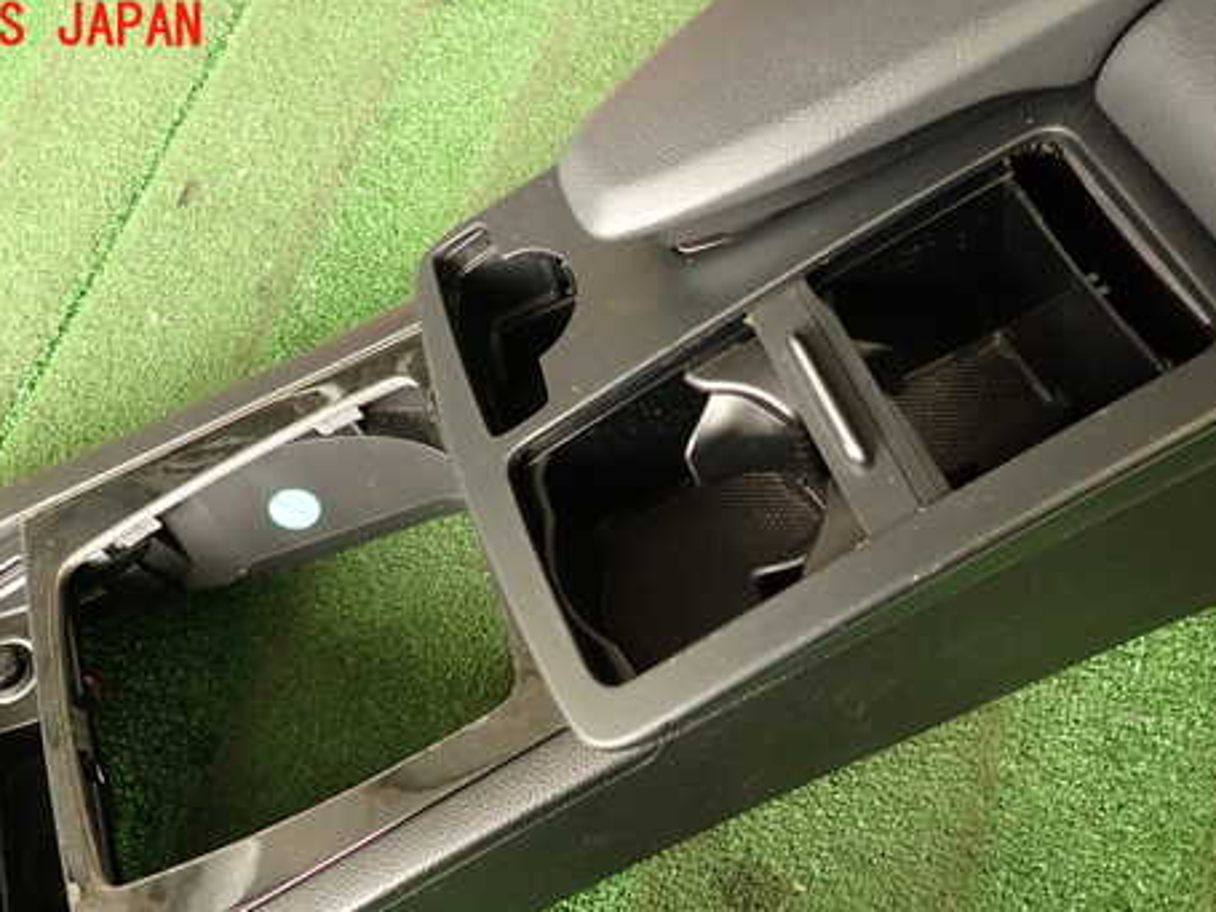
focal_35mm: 33
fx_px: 1159
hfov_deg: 55.1
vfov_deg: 42.4
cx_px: 518
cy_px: 596
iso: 200
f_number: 2
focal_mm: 4.5
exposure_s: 1/40
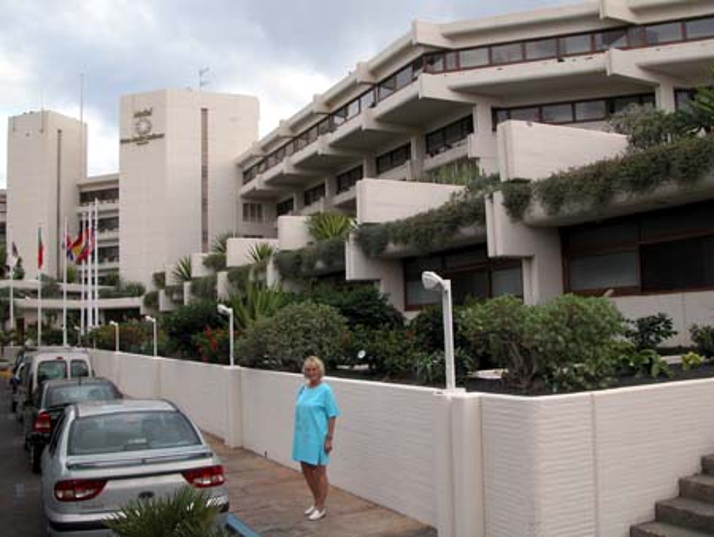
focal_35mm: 34
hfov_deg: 53.9
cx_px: 357
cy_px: 268
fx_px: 702
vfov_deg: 41.8
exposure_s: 1/215
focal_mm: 8.9
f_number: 5
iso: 100
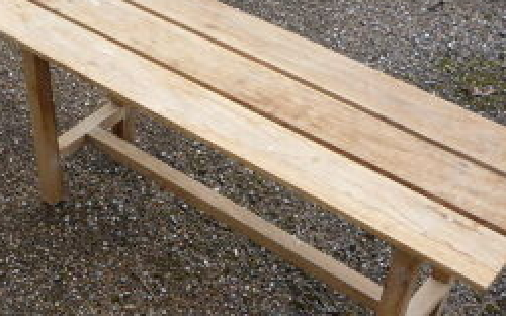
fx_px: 841
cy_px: 243
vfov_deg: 21.1
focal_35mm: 61
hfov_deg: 33.1
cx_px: 152
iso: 100
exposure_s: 1/160
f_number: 4
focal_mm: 5.2
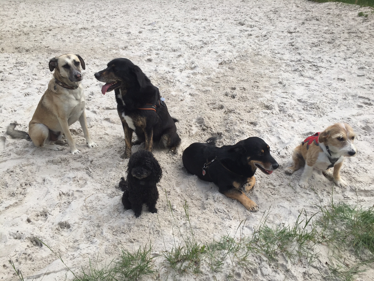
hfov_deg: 61.7
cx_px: 187
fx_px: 313
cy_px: 140
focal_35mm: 29
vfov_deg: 48.2
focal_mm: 4.15
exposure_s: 1/824
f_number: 2.2
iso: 32
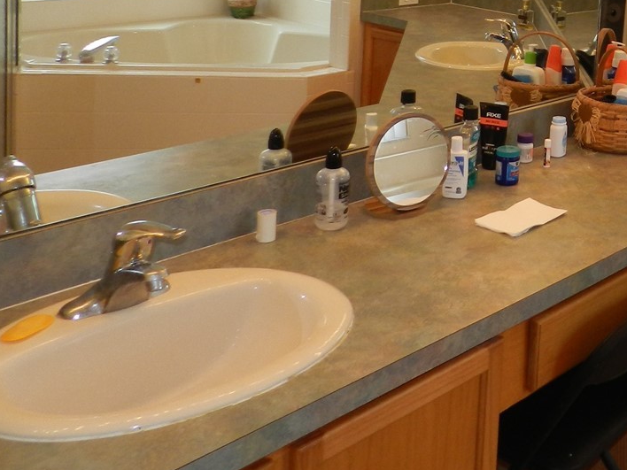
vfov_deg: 26.3
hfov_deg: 32.4
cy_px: -15
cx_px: 689
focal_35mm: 52
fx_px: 942
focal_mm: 4
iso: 160
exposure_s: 1/60
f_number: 3.4
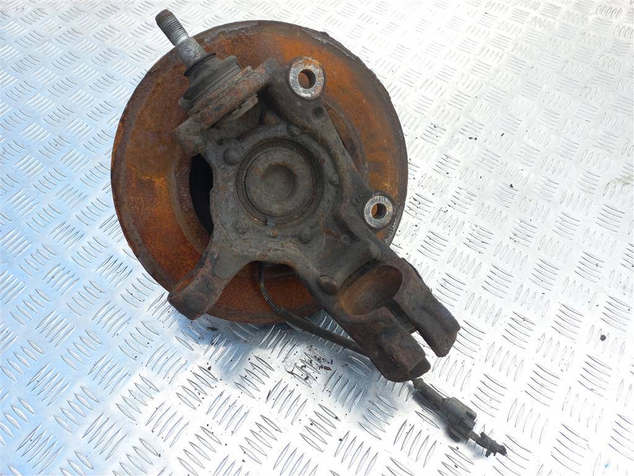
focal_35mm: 25
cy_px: 238
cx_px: 317
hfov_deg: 69.4
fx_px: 458
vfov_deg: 54.9
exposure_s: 1/144
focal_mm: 4.6
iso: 25
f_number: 1.8
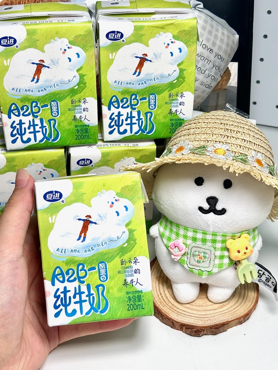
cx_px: 139
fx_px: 557
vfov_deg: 36.8
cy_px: 185
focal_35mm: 52
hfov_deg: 28.0
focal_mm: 5.96
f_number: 1.6
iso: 25
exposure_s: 1/123
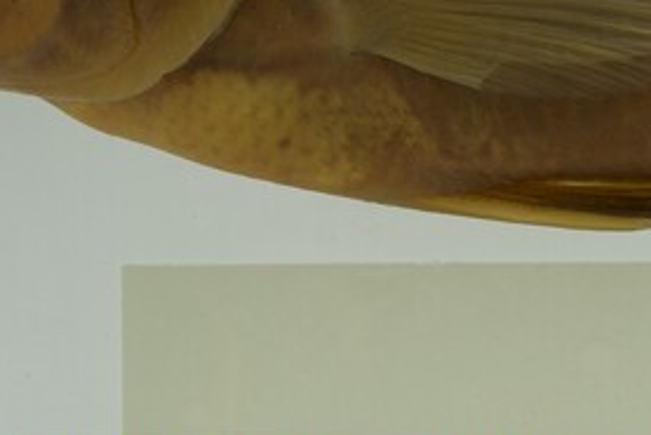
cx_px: 820
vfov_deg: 5.3
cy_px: 126
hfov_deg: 7.8
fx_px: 4704
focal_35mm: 260
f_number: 10
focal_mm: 60
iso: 100
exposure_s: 1/125
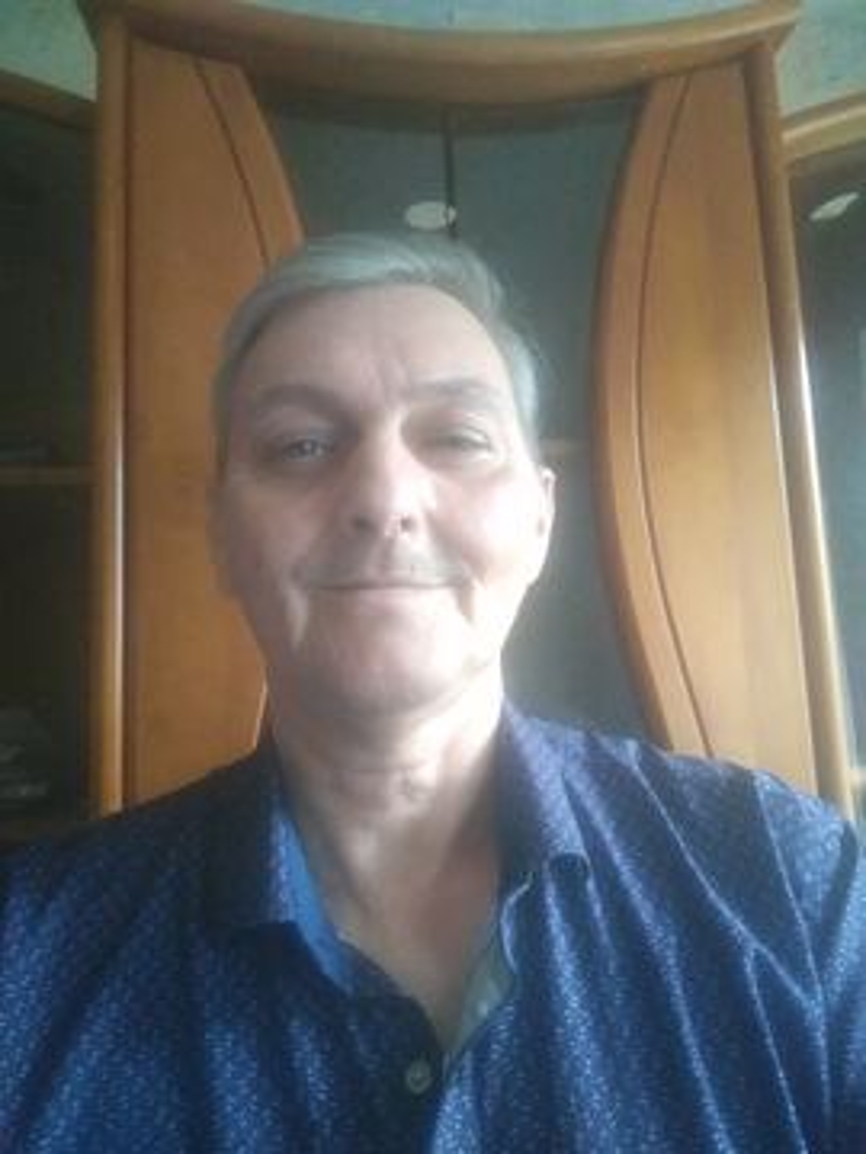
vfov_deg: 71.6
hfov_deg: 56.8
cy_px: 577
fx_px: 801
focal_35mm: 24
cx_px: 433
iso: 850
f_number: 2
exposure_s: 1/17.1
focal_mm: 2.48
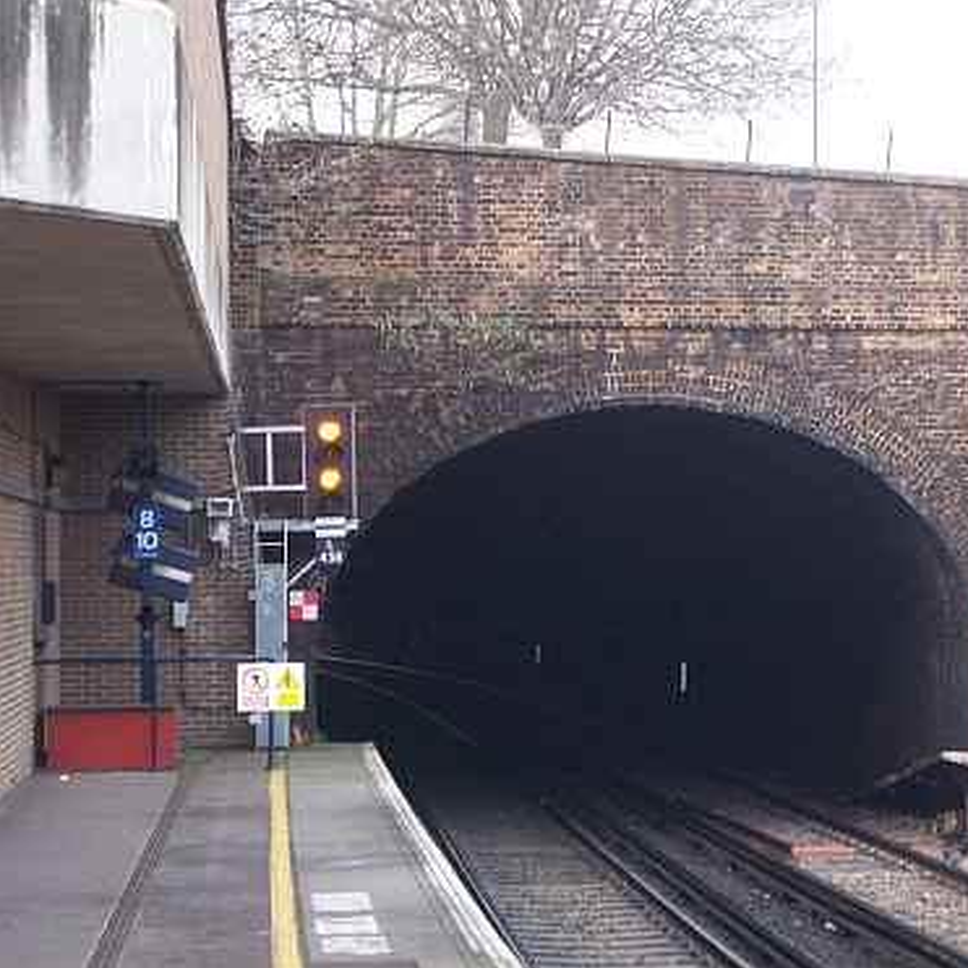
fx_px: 3543
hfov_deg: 15.5
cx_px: 650
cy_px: 484
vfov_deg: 15.6
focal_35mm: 112
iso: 200
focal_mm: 15.4
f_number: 4.3
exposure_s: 1/100
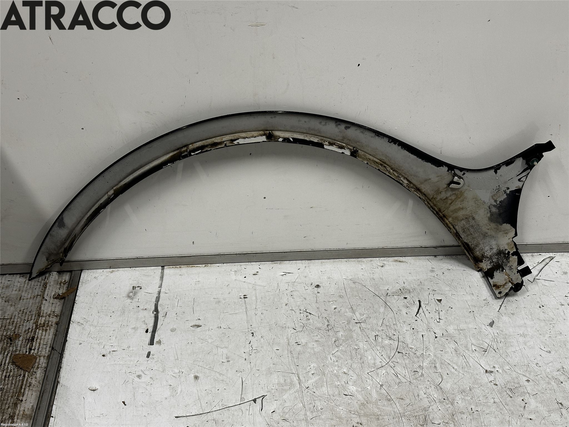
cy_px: 214
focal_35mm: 48
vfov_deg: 30.3
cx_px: 284
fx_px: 789
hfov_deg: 39.7
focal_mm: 6.86
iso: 80
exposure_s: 1/50
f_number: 1.78
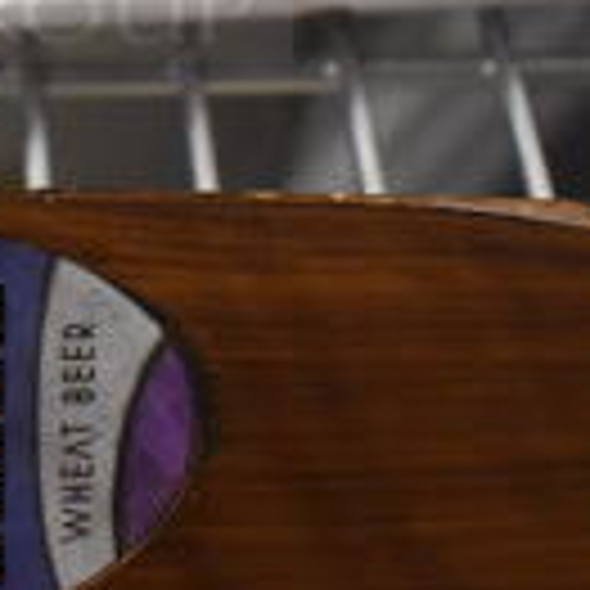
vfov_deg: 15.5
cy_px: -176
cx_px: -207
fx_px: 2063
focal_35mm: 107
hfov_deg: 15.4
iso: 2500
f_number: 4
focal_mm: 18
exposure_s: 1/60
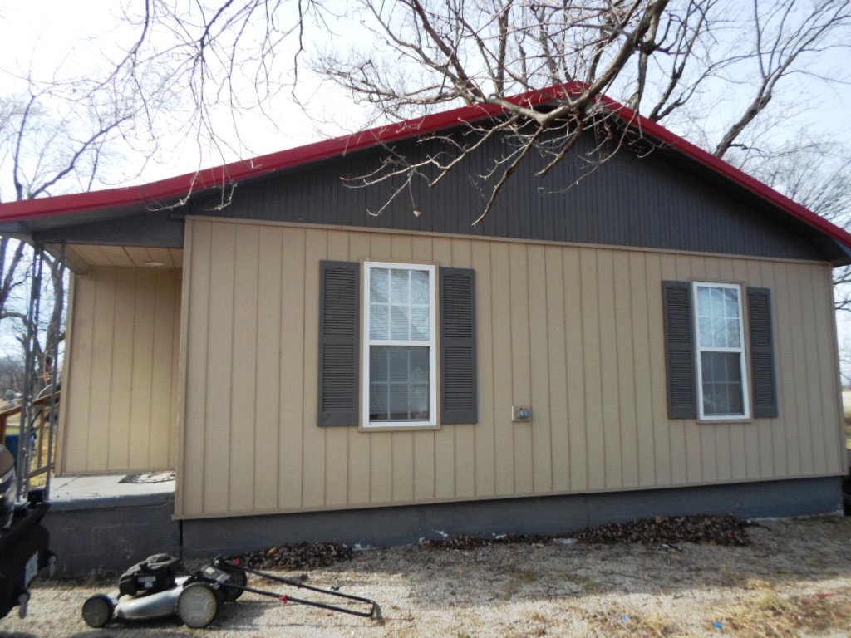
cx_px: 426
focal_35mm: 25
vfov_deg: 54.9
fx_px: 615
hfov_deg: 69.4
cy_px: 319
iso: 80
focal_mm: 4.5
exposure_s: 1/750
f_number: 2.5
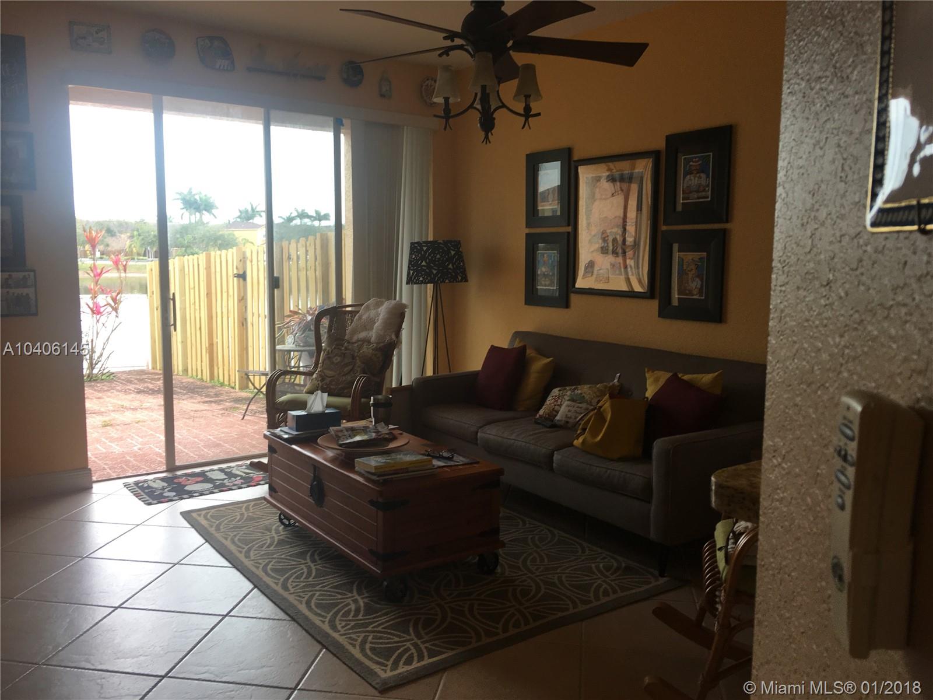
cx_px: 466
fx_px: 782
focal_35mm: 29
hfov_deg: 61.7
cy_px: 350
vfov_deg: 48.2
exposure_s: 1/60
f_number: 2.2
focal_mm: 4.15
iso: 25
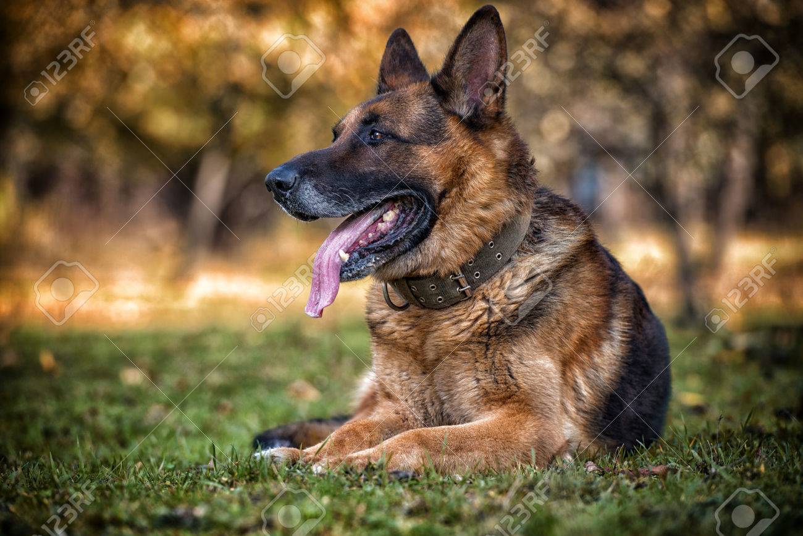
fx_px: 4461
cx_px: 402
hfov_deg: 10.3
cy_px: 268
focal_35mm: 200
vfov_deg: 6.9
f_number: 5
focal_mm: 200
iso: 125
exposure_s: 1/200
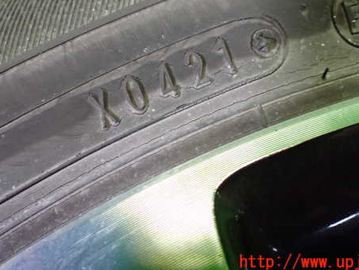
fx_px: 415
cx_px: 180
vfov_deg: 35.7
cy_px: 93
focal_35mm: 40
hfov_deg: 46.8
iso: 800
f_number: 2.3
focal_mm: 5.4
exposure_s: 1/100
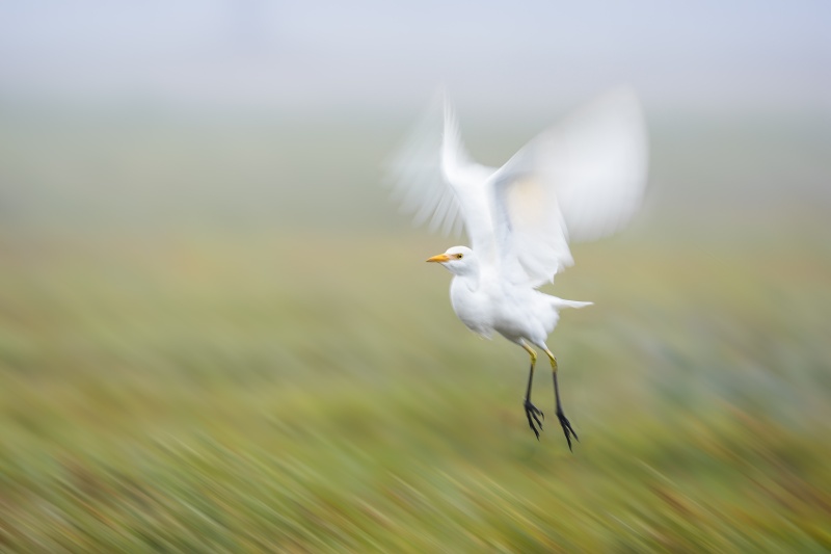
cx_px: 416
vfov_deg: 2.7
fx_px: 11539
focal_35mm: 500
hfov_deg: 4.1
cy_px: 277
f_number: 6.3
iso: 160
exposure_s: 1/60
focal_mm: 500
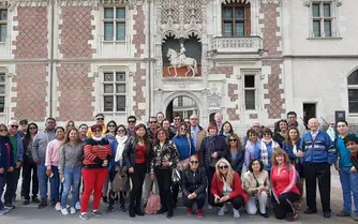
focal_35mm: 33
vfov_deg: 38.4
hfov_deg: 58.1
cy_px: 113
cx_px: 177
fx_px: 322
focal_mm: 3.93
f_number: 1.7
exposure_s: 1/817
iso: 40
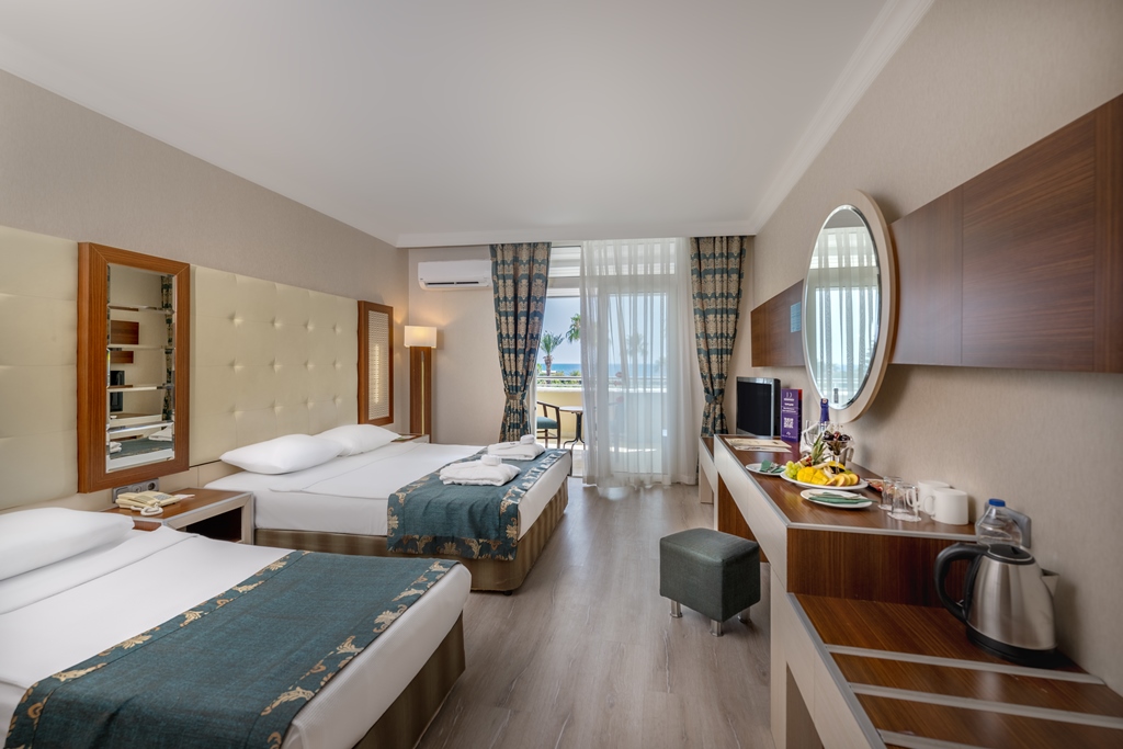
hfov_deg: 104.2
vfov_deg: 81.2
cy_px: 374
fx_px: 437
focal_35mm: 14
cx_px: 562
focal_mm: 14
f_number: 5.6
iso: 100
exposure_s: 1/400
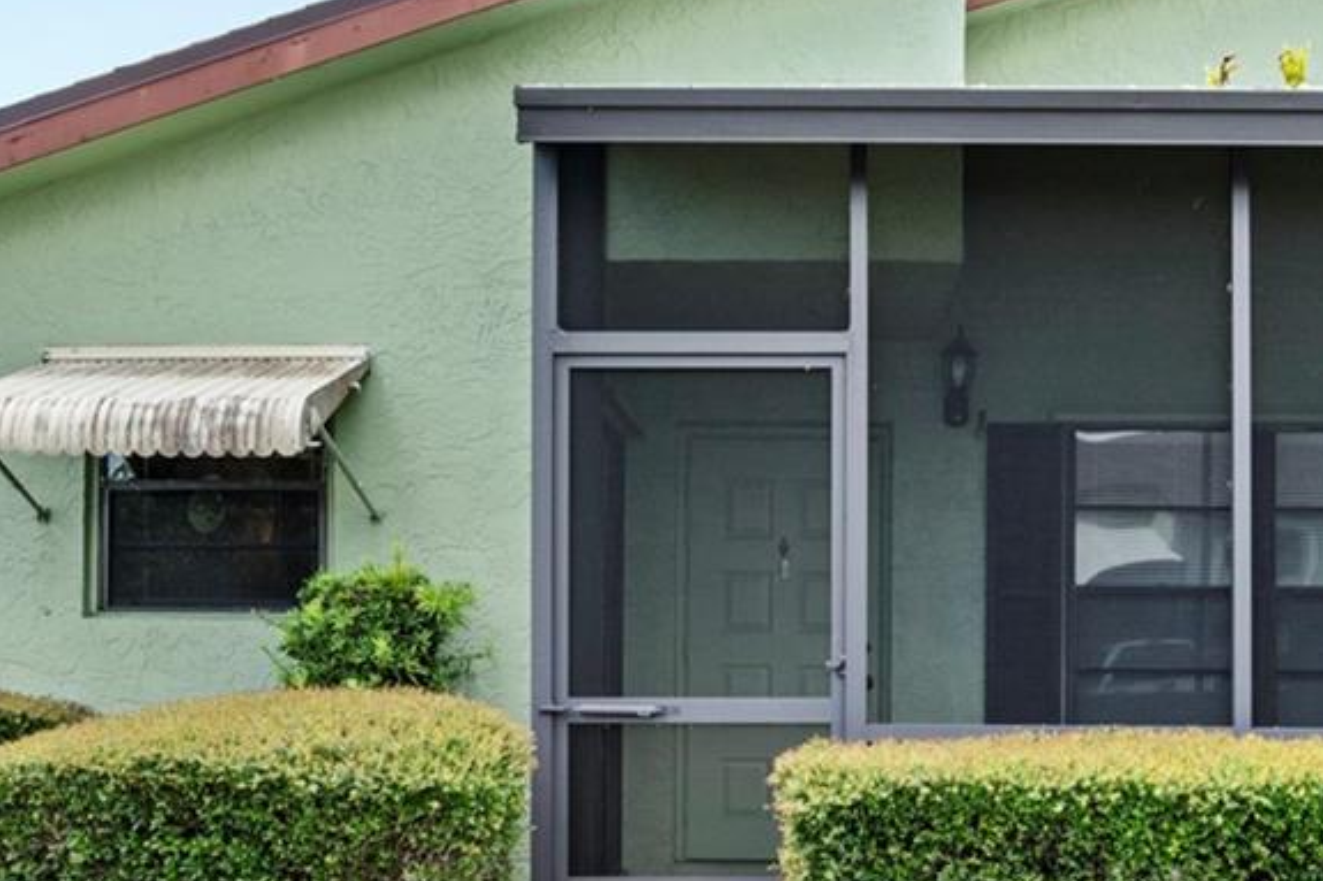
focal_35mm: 57
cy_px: 625
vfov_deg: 23.6
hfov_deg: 34.9
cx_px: 803
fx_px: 2094
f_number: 8
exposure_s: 1/100
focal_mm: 16
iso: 400
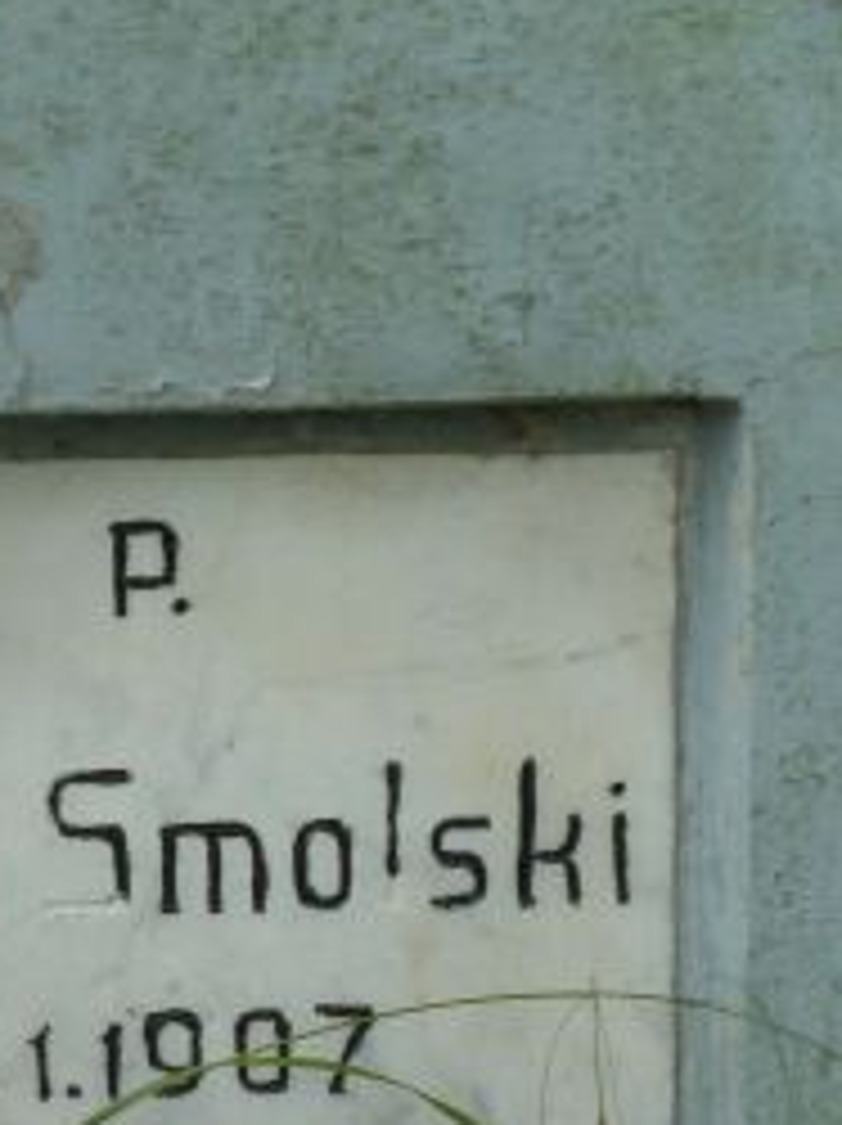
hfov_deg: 4.6
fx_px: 10558
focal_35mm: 325
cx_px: 36
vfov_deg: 6.1
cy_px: 994
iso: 160
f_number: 4.5
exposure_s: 1/200
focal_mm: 27.8
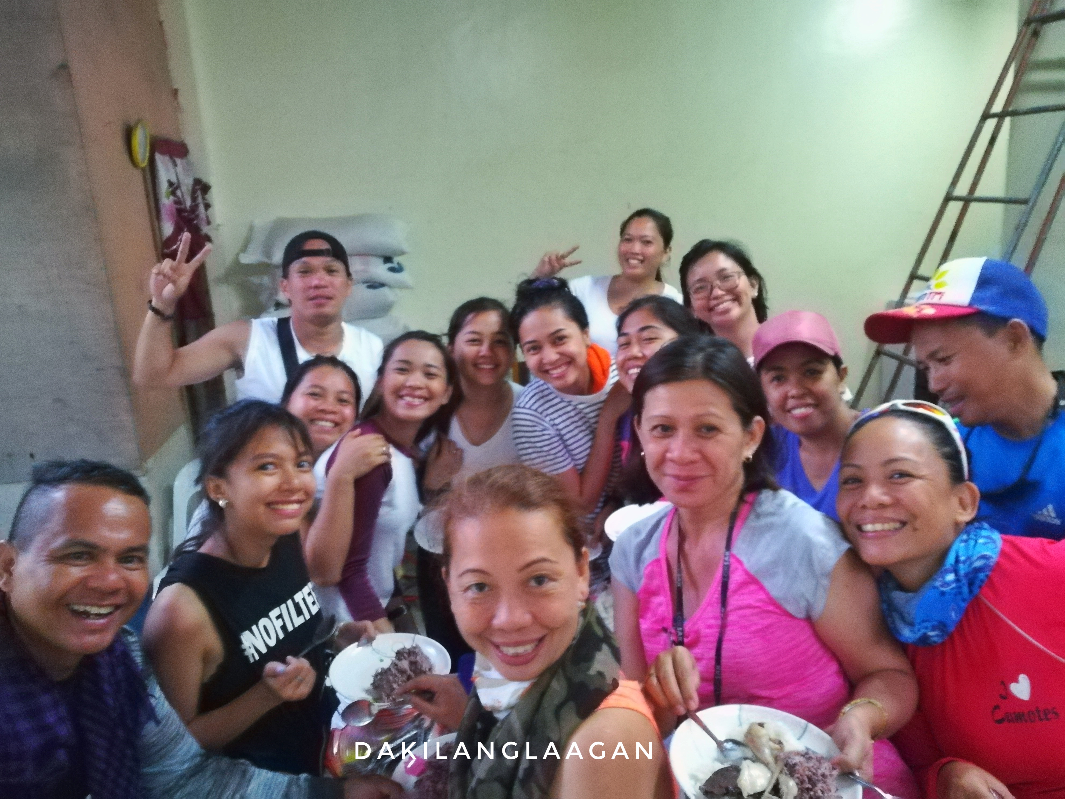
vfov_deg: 53.1
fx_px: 800
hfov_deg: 67.3
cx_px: 532
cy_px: 400
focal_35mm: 26
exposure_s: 1/15
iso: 1000
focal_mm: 3.83
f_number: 2.2
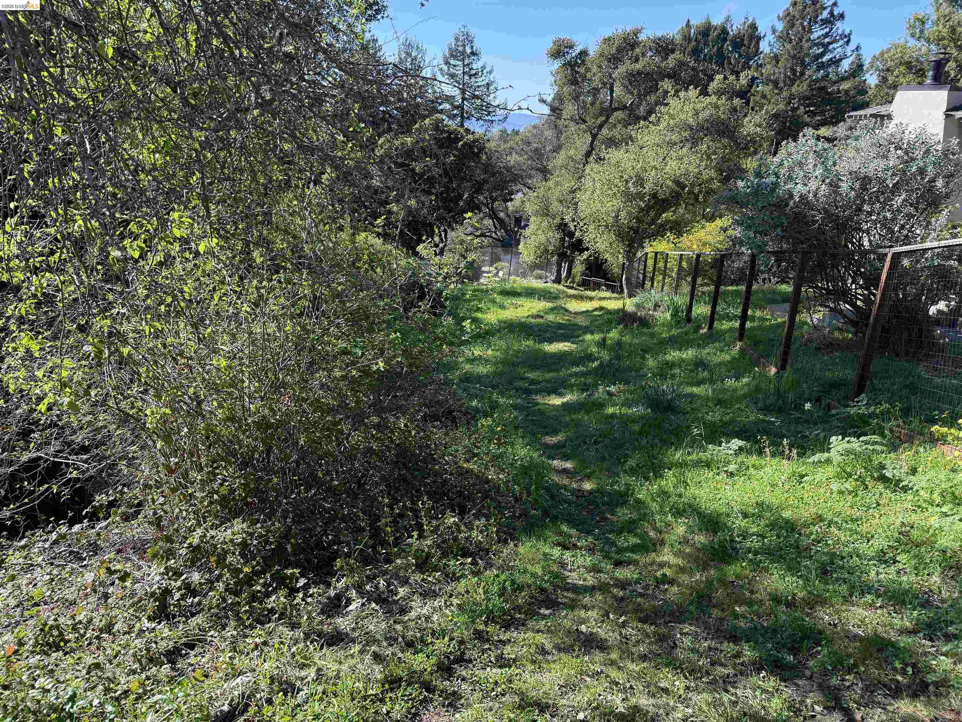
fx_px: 667
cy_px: 361
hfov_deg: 71.6
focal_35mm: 24
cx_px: 481
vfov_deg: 56.8
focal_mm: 6.76
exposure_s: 1/1337
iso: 100
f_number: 1.78
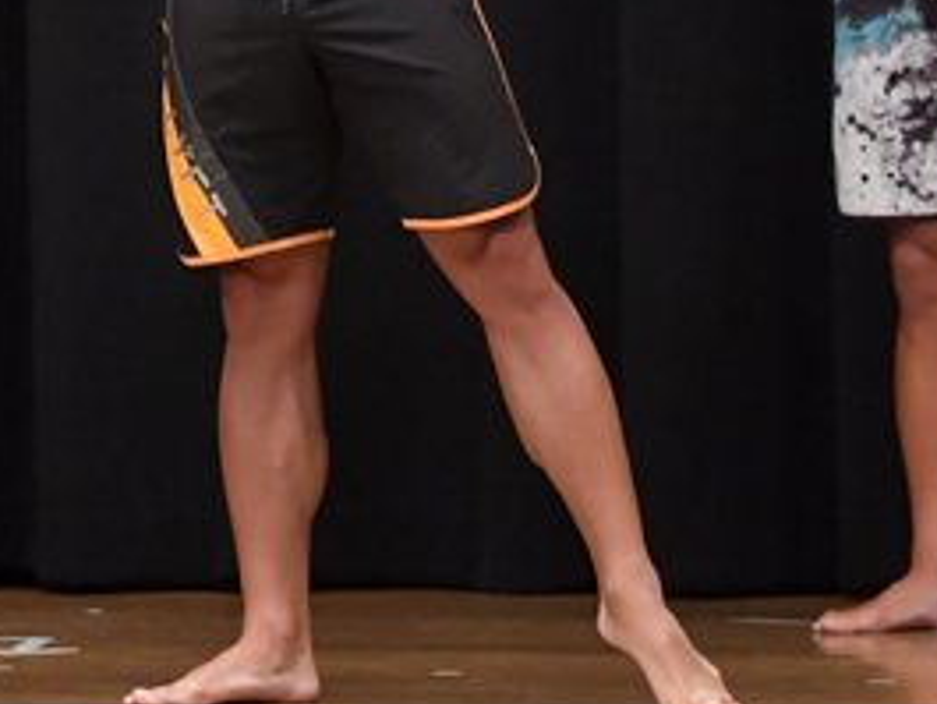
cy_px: -35
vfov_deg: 2.4
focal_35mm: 609
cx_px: -69
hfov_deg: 3.3
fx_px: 16492
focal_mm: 145
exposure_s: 1/400
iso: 6400
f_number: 5.6
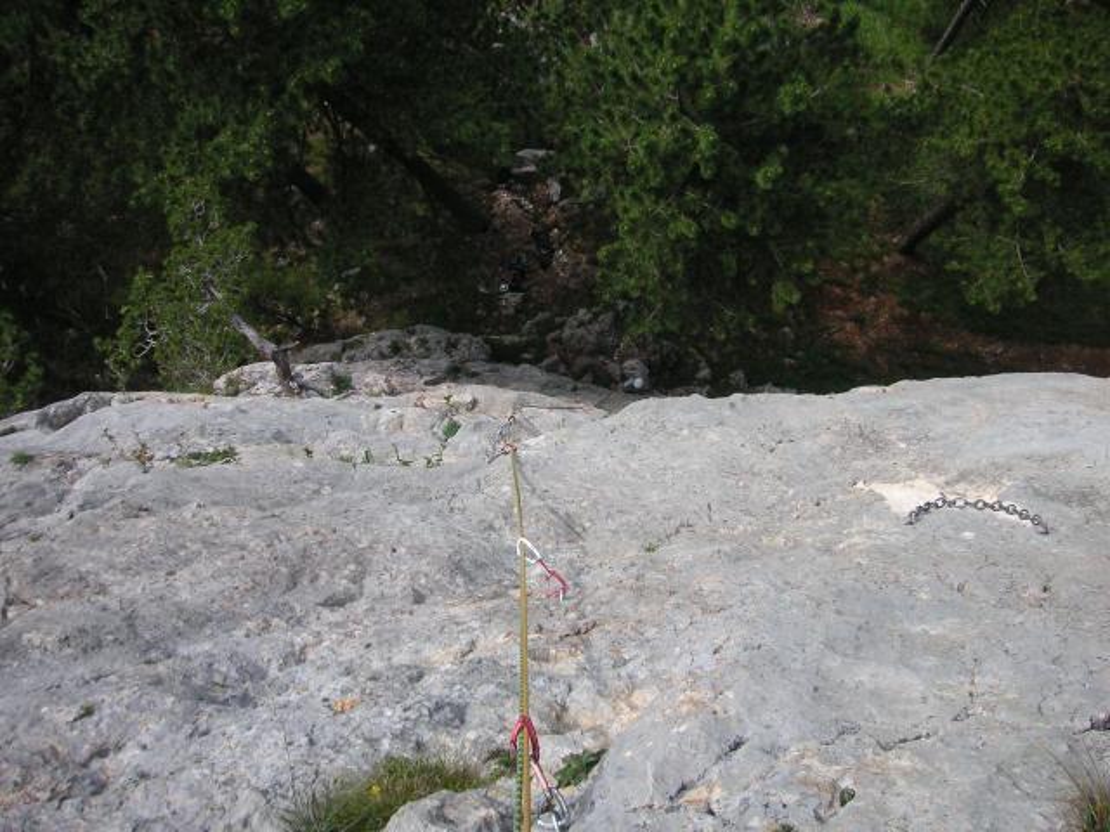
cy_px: 416
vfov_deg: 38.7
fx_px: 1186
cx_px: 555
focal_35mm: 37
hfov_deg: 50.1
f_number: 2.8
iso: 50
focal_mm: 6.1
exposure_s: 1/750
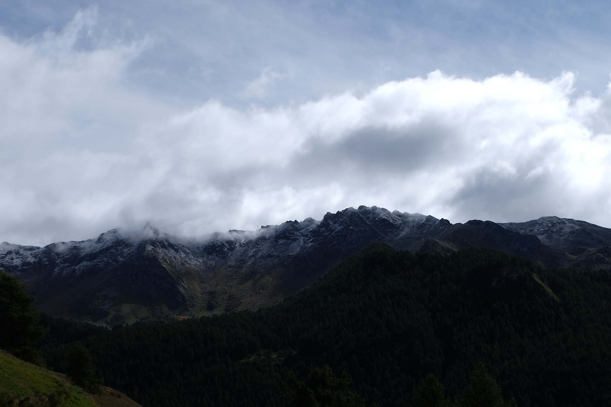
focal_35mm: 54
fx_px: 916
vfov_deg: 25.0
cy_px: 259
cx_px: 283
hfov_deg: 36.9
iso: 100
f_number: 13
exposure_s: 1/250
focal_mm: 28.2
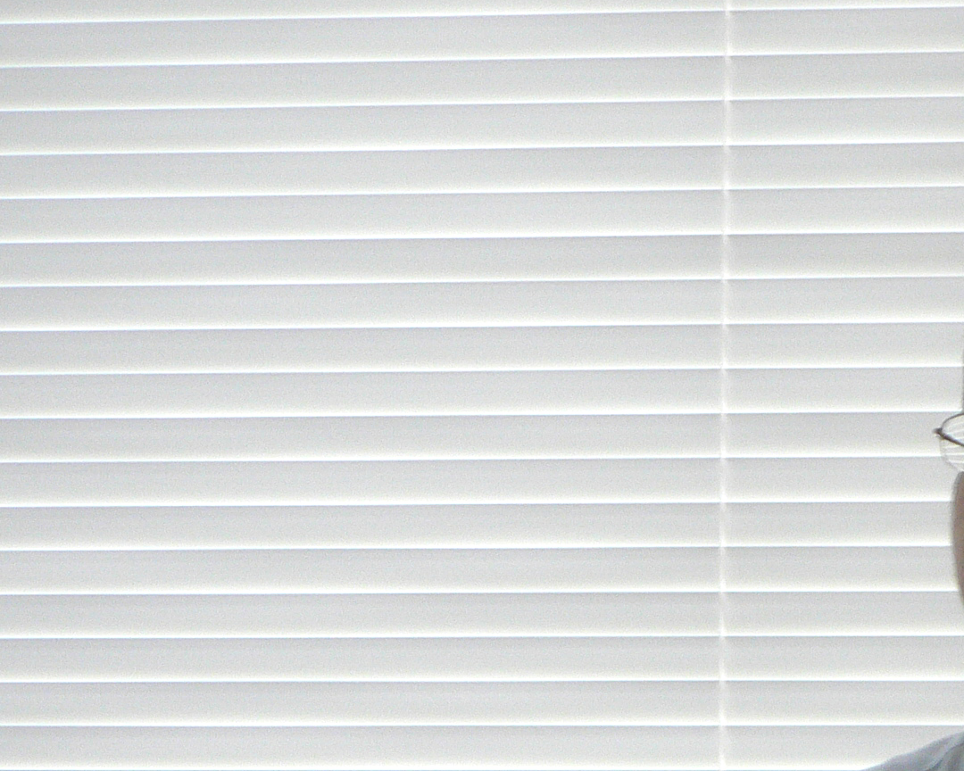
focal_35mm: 340
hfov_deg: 5.7
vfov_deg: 4.5
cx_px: 1114
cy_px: 825
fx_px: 9700
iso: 150
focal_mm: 24.6
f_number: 3.3
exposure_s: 1/20
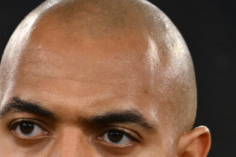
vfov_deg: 1.3
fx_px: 6942
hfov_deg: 1.9
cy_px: 176
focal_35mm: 1059
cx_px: 76
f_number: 3.2
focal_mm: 400
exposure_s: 1/2000
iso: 1600
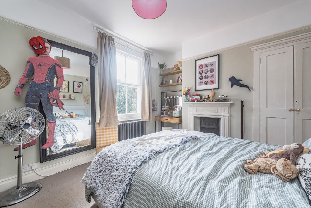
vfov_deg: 81.3
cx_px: 156
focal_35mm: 14
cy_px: 104
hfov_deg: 104.2
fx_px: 121
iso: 200
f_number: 16
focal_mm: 14
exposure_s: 1/15
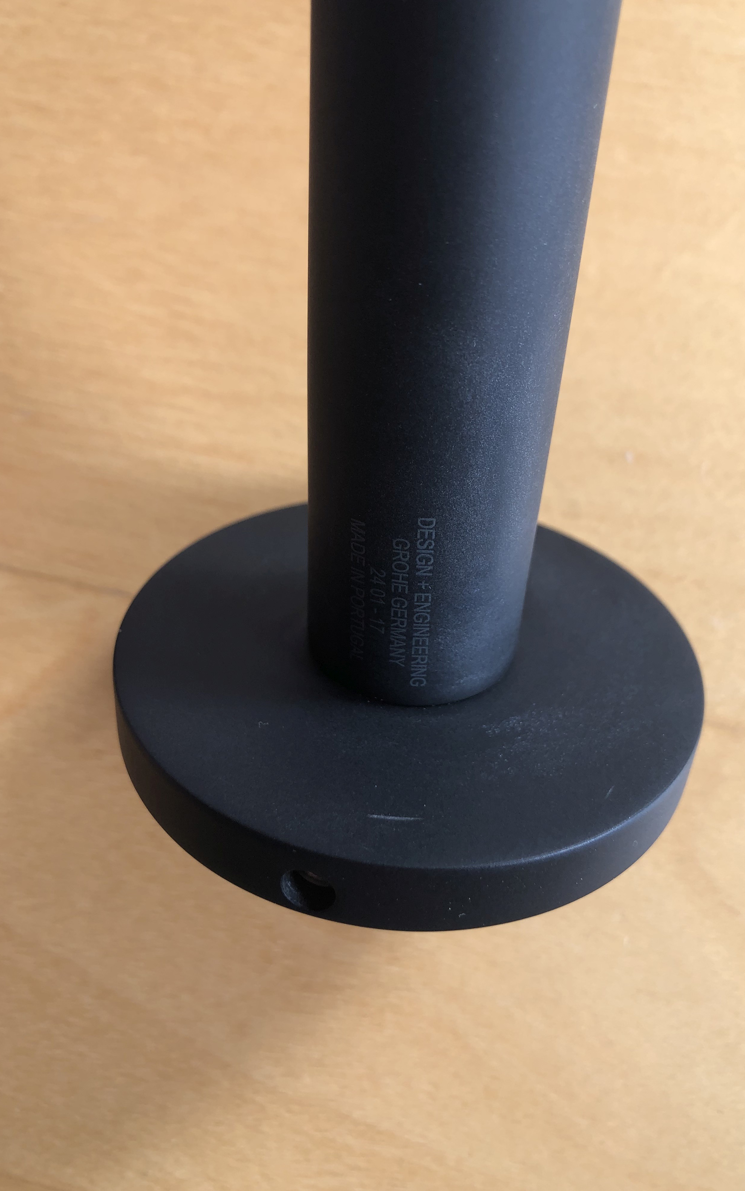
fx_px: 975
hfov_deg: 41.8
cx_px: 402
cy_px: 594
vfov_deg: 62.9
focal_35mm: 30
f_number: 1.8
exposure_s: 1/120
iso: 40
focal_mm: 4
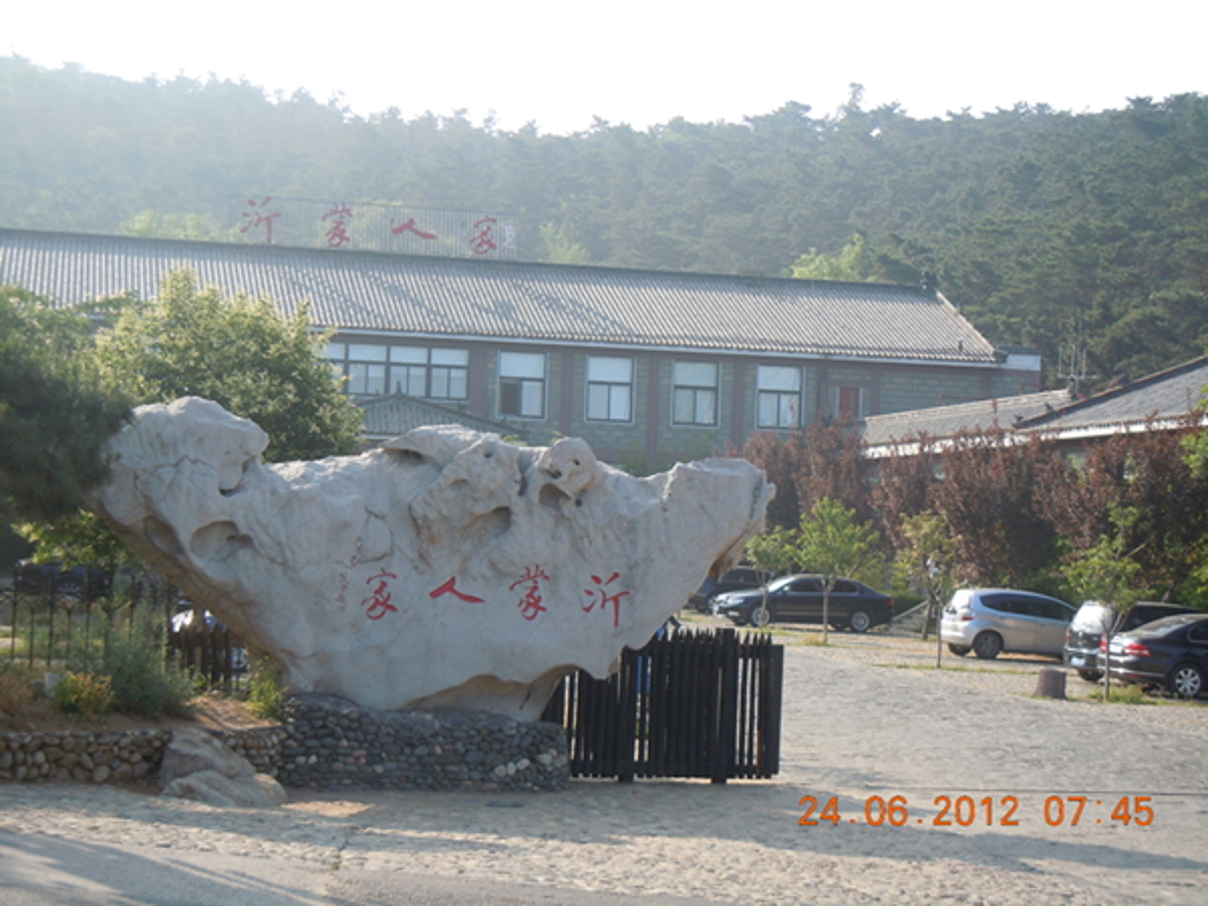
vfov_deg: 21.6
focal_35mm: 68
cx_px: 604
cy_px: 453
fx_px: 2373
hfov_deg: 28.6
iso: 100
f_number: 4.1
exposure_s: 1/320
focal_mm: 12.2
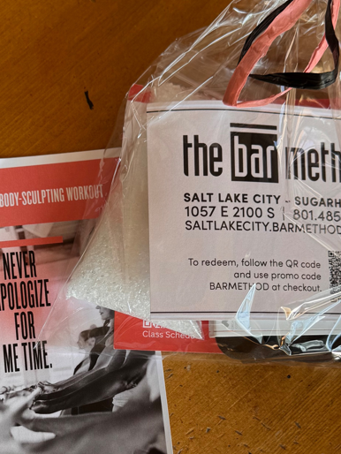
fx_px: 735
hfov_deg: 26.0
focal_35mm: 56
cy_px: 317
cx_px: 112
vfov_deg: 33.9
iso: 64
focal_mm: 6.76
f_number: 1.78
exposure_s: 1/207
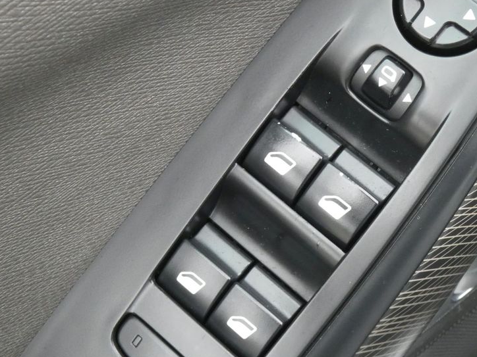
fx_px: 799
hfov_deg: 33.2
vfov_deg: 25.2
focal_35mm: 58
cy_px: 185
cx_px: 280
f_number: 5.6
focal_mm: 7.3
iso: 800
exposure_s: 1/80
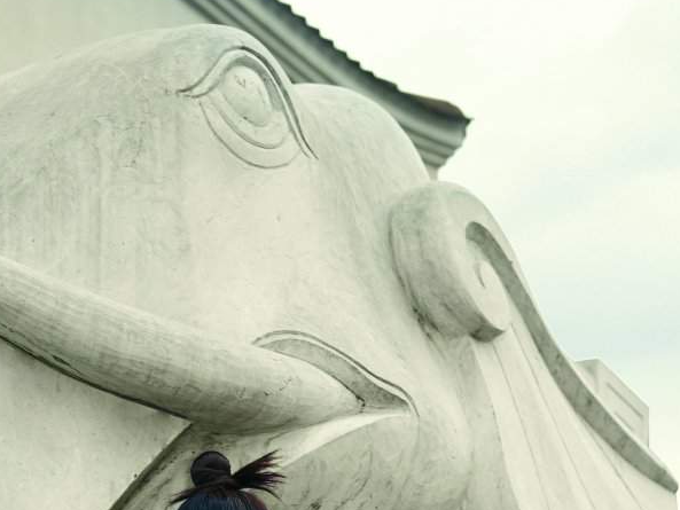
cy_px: 621
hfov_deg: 19.0
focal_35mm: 103
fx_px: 2024
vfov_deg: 13.9
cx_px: 235
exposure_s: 1/250
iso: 250
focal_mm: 50
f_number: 2.8
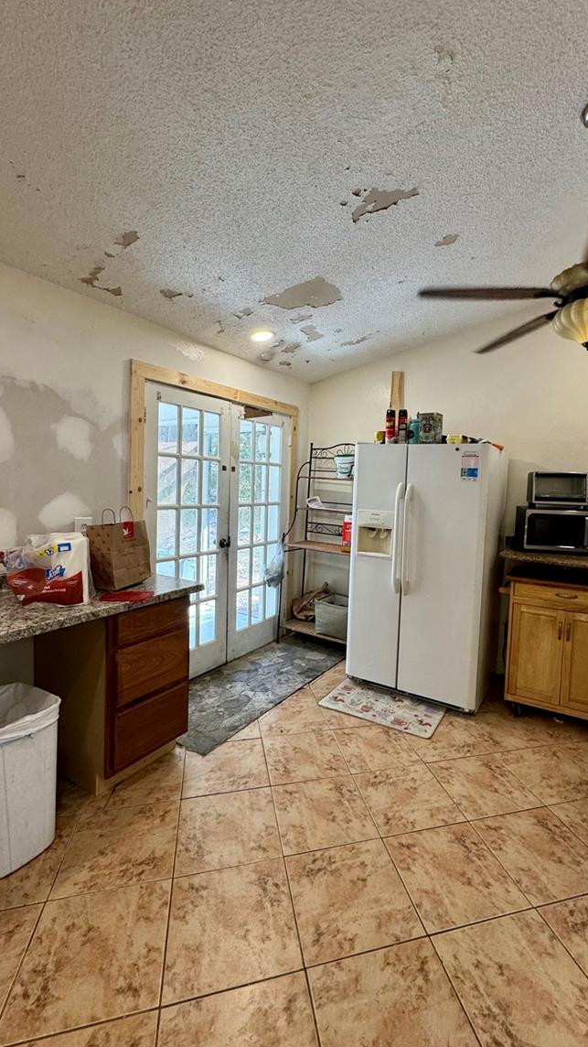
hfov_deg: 66.8
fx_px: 444
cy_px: 511
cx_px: 331
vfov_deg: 99.4
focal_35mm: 16
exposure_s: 1/120
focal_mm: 2.22
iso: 160
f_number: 2.2
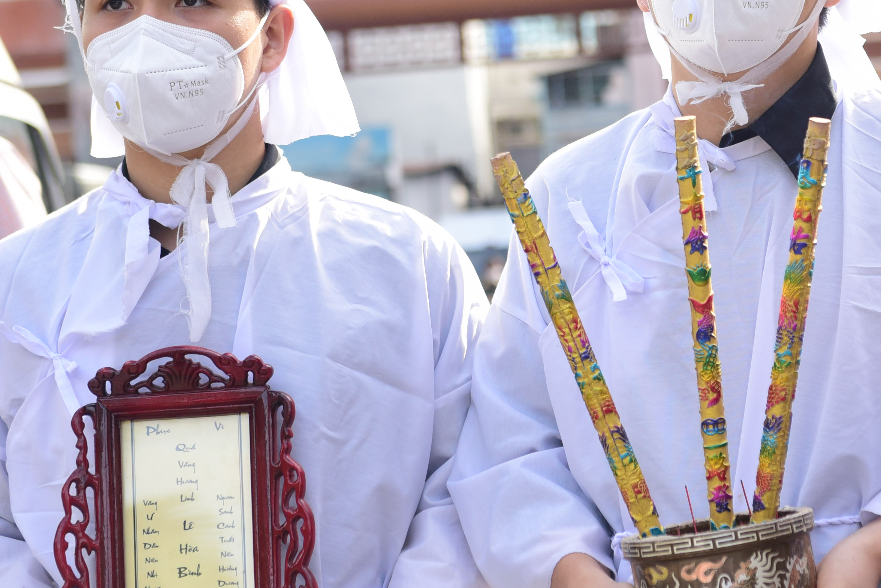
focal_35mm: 123
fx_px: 3011
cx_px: 724
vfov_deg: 11.2
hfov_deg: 16.5
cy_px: 258
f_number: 4
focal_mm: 60
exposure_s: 1/800
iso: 500
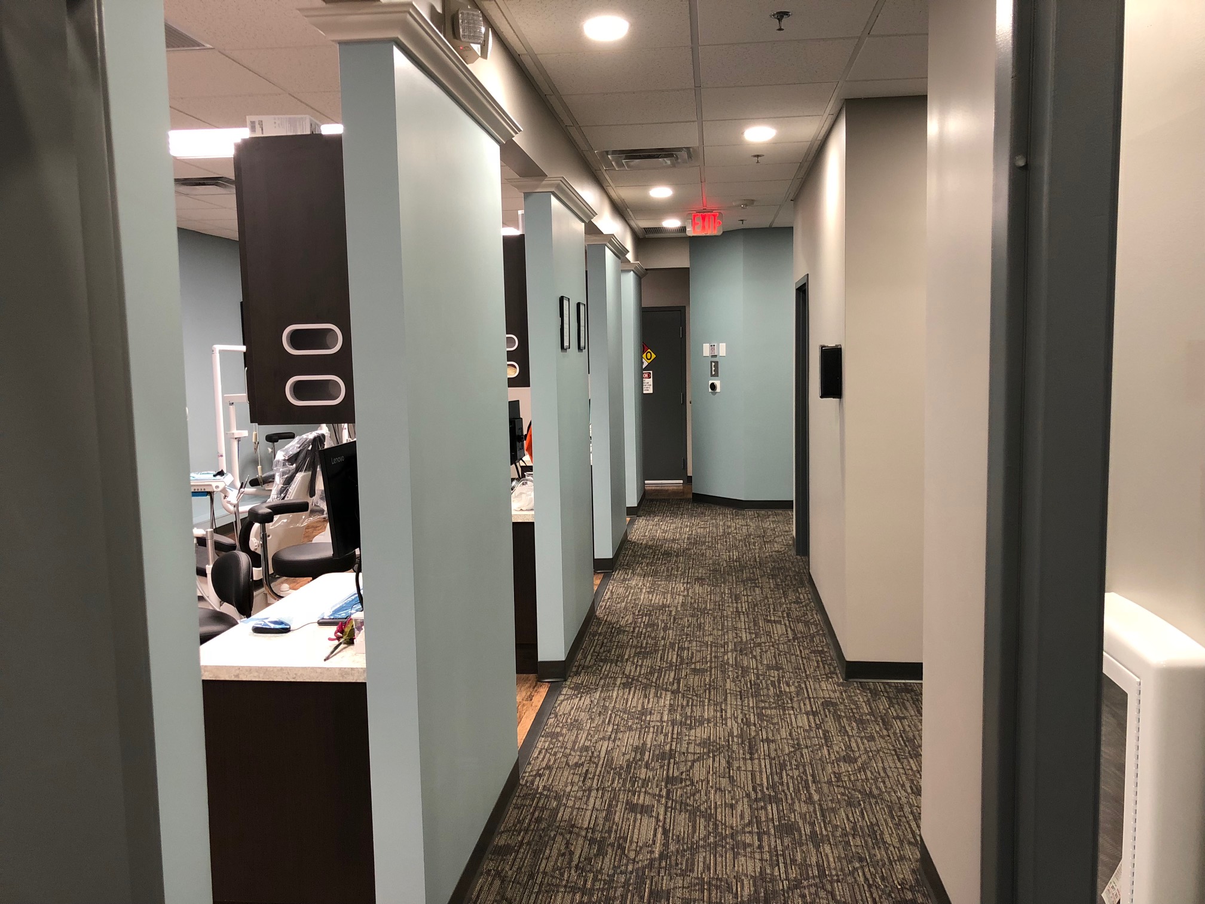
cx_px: 602
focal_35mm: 28
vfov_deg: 49.7
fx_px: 975
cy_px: 452
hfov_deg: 63.4
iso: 50
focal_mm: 4
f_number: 1.8
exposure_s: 1/15
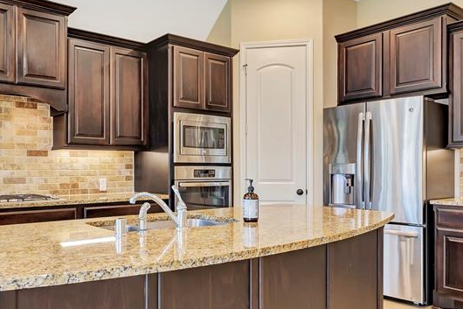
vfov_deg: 44.6
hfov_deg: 62.0
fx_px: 373
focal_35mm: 29
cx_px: 152
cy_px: 192
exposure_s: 1/8
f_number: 5.6
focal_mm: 10
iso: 100
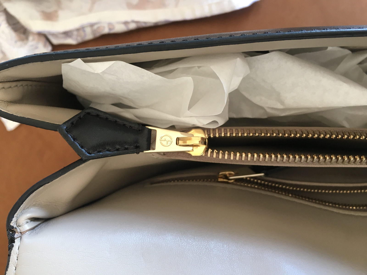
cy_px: 138
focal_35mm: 29
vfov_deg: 48.2
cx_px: 184
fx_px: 307
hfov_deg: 61.7
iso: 80
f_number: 2.2
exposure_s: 1/33
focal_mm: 4.15
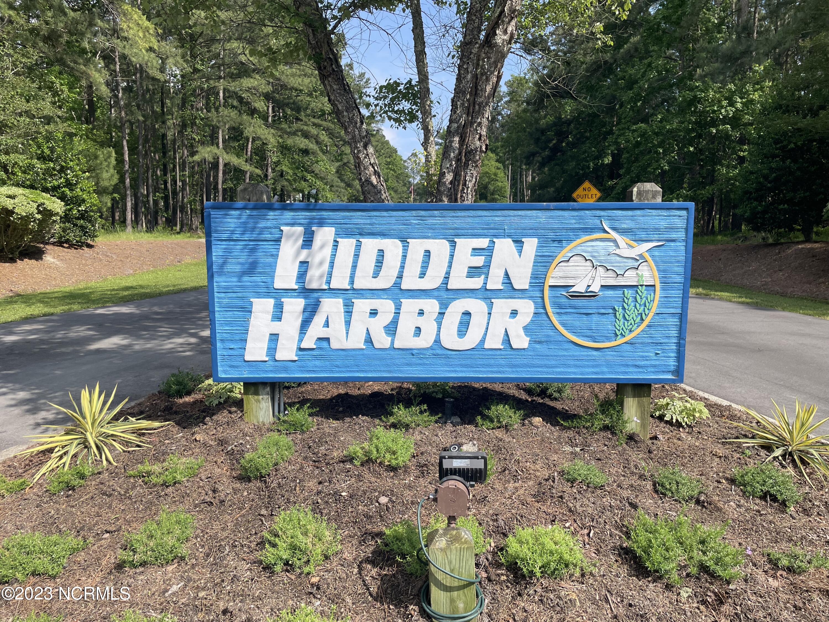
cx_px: 414
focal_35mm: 26
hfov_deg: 67.3
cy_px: 311
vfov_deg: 53.1
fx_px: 623
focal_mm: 4.2
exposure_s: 1/2882
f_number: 1.6
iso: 32
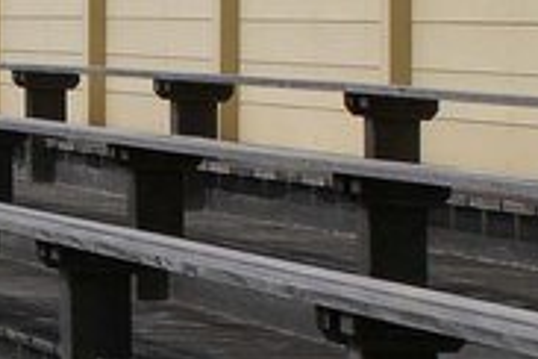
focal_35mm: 118
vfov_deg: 11.6
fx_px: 1763
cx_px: -35
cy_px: 312
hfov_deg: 16.9
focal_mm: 18
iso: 100
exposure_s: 1/320
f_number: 10
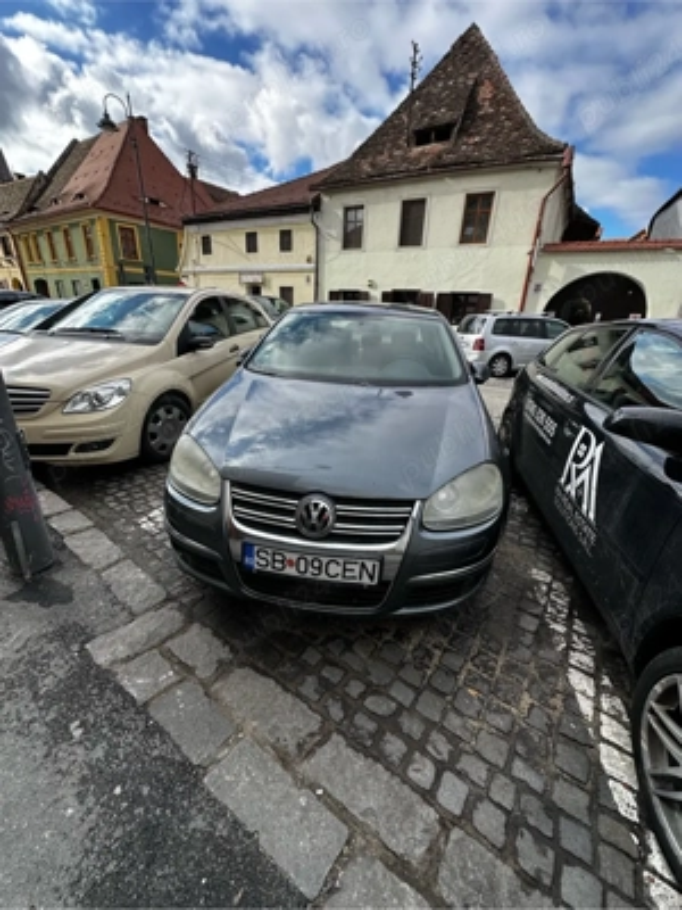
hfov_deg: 85.7
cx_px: 341
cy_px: 455
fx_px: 368
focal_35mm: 14
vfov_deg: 102.1
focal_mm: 2.22
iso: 40
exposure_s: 1/744
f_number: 2.2
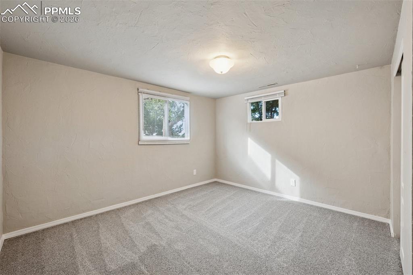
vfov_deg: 77.3
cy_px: 138
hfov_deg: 100.4
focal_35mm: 15
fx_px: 172
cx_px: 206
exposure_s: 1/6
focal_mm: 15
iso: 800
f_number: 11
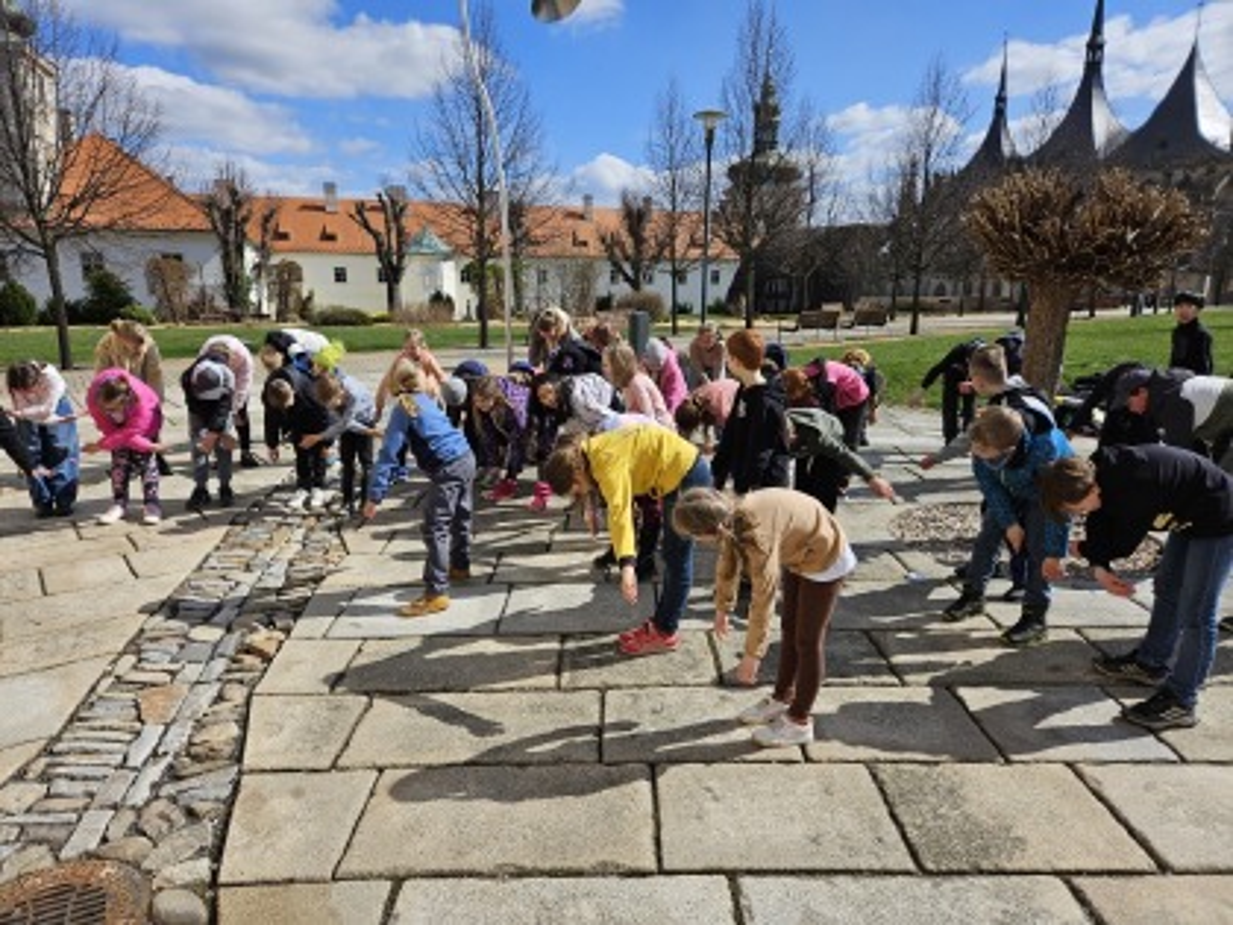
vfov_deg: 58.9
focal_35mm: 23
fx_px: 819
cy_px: 462
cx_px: 616
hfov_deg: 73.9
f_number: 1.8
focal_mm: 5.4
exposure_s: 1/2404
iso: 25
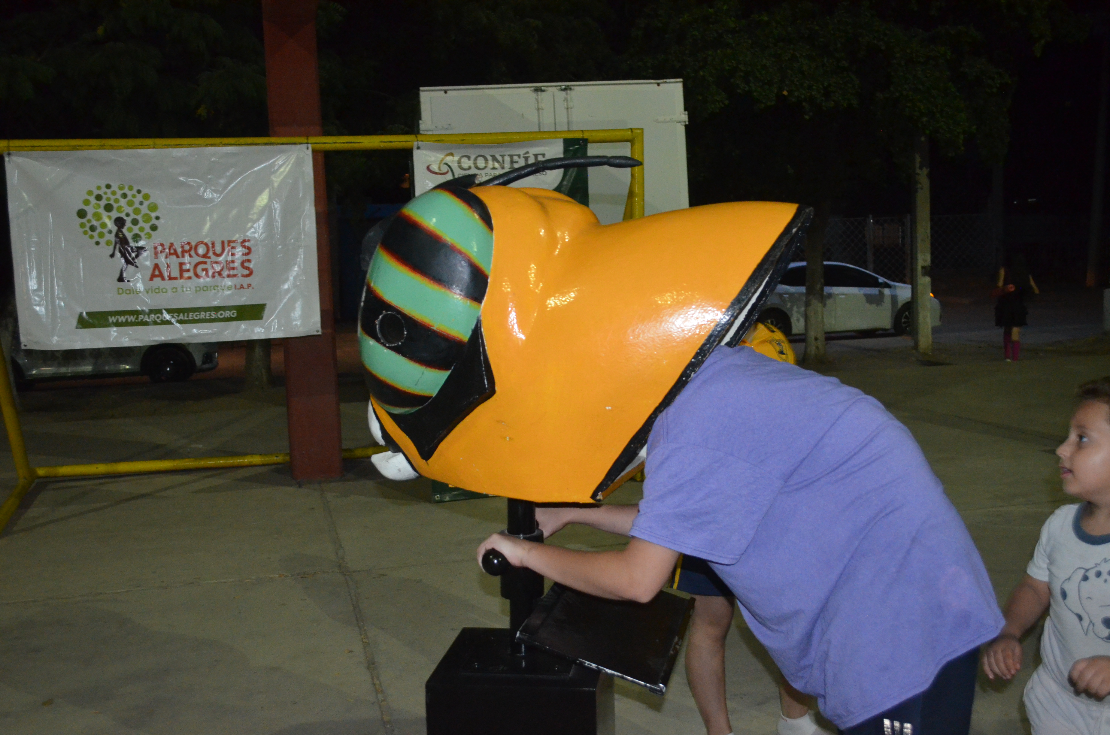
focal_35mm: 39
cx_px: 555
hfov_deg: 49.6
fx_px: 1200
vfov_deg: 34.1
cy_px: 368
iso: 3200
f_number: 4.2
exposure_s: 1/60
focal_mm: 26
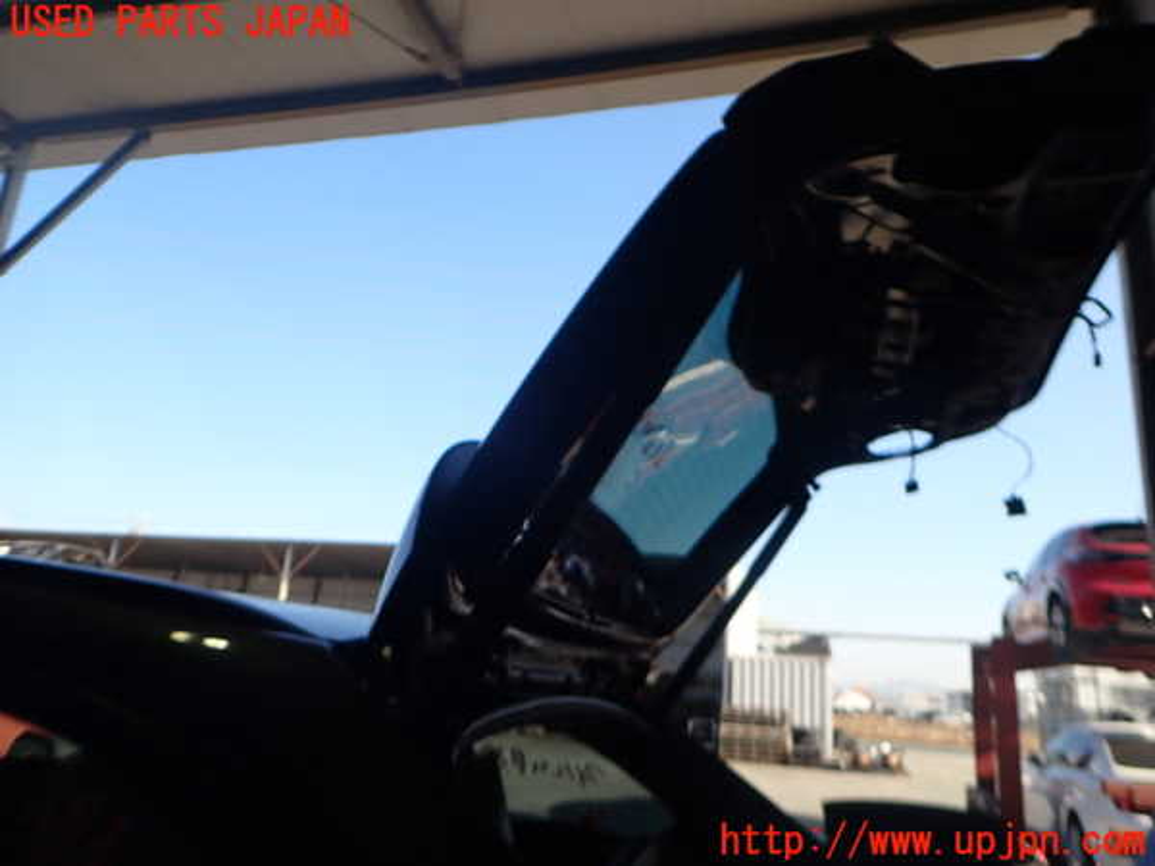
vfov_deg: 54.9
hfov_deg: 69.4
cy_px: 433
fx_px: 834
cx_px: 578
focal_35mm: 25
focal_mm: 4.5
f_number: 2.8
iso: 100
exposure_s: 1/640
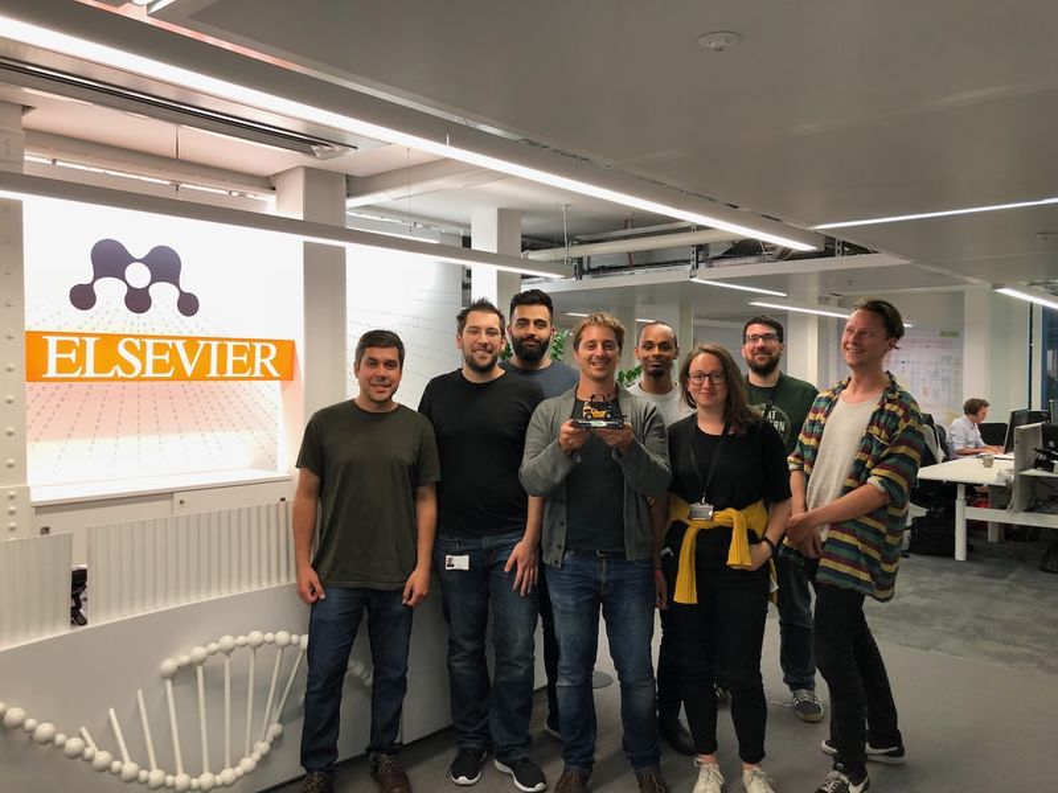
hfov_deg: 63.4
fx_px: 856
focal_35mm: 28
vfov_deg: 49.7
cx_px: 529
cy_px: 396
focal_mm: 4
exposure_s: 1/25
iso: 32
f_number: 1.8
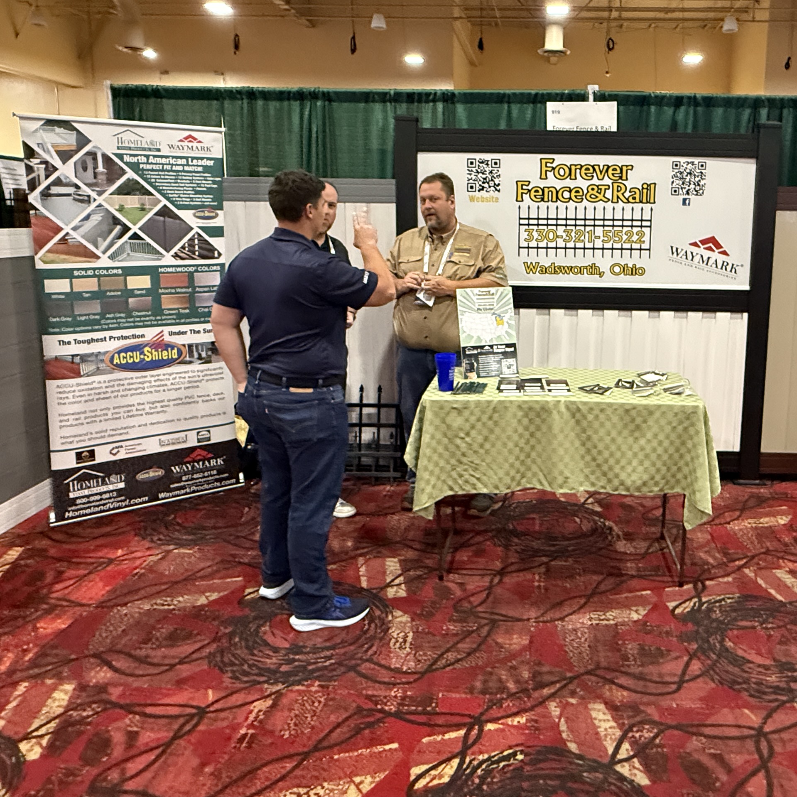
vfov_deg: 60.3
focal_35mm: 26
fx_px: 677
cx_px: 538
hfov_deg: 59.4
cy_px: 309
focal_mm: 2.22
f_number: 2.2
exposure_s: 1/60
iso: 640
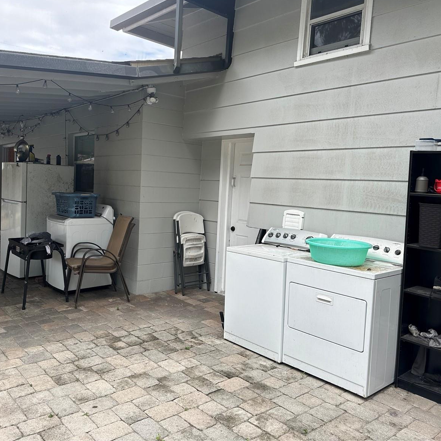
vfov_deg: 55.6
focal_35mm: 29
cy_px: 215
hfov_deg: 55.4
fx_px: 418
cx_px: 191
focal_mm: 6.86
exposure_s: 1/549
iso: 80
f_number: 1.78
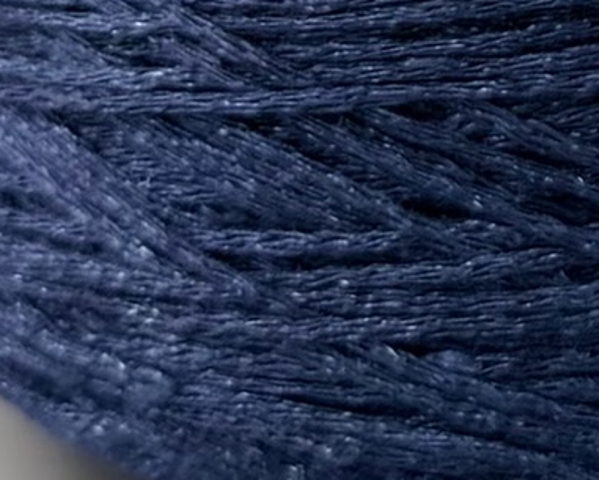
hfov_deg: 14.1
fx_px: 2234
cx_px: 948
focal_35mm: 126
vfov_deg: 10.4
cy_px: -726
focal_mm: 6.76
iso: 80
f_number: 1.78
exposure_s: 1/607
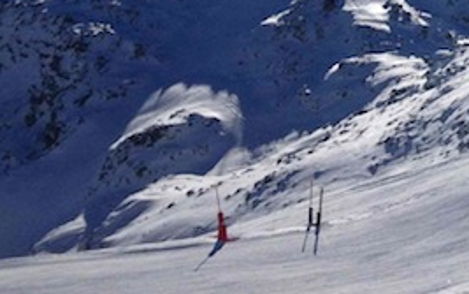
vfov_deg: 11.2
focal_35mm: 111
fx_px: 1419
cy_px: -174
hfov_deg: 17.3
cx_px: 659
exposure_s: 1/5525
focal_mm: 4.28
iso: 50
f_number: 2.4
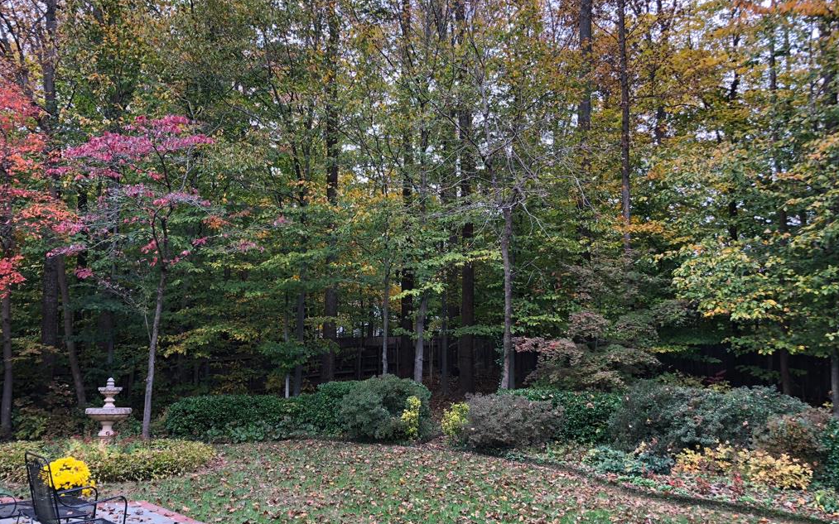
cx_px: 422
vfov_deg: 41.8
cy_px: 289
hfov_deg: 62.9
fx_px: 686
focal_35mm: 30
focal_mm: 3.99
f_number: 1.8
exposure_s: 1/120
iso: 32
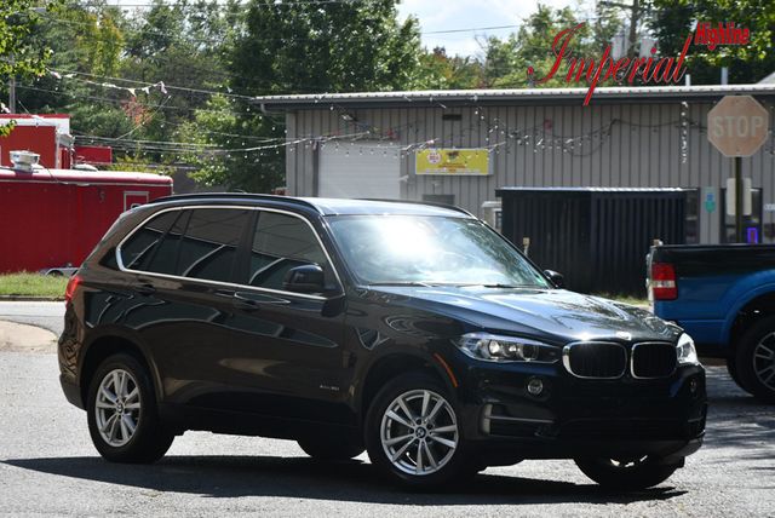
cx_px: 388
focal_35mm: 165
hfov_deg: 12.4
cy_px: 259
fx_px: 3555
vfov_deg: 8.3
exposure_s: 1/250
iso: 125
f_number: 8
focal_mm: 110
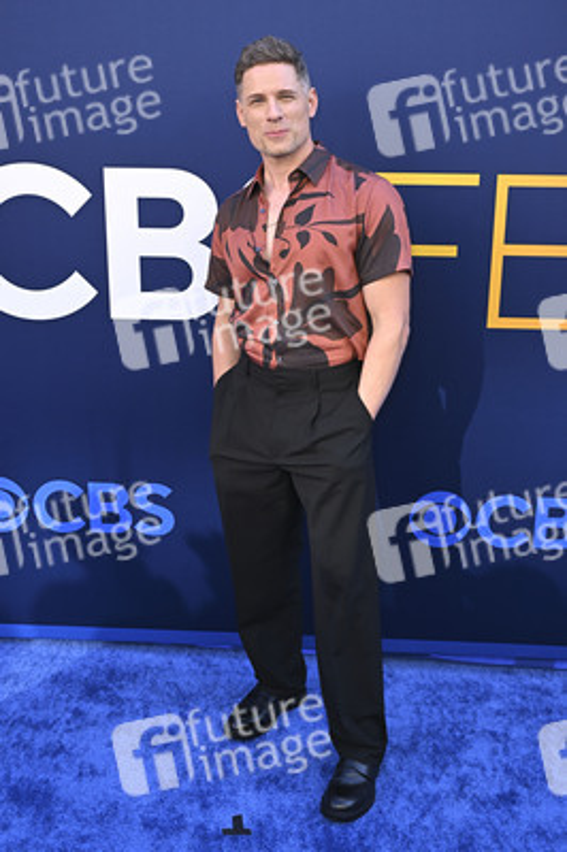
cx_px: 284
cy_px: 426
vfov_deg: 51.9
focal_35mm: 37
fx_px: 876
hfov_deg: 35.9
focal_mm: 37
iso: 400
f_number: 5.6
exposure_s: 1/200
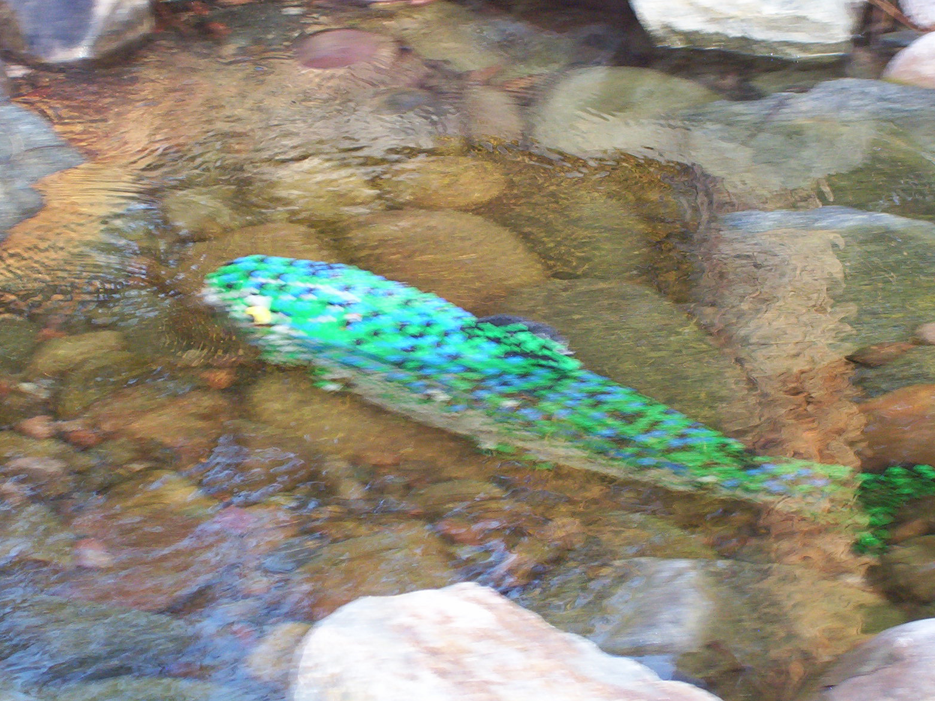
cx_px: 469
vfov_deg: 11.4
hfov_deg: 15.2
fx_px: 3511
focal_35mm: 130
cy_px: 339
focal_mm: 16.3
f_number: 4.62
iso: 140
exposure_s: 1/26.5
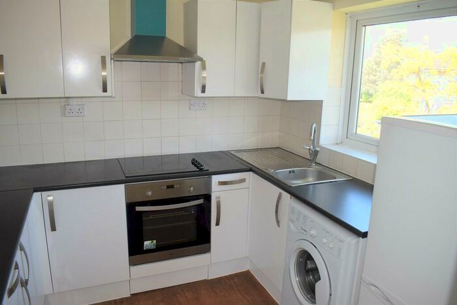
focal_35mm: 27
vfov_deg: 47.9
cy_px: 152
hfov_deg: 67.4
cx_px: 228
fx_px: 343
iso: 360
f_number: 5.6
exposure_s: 1/125
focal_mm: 18
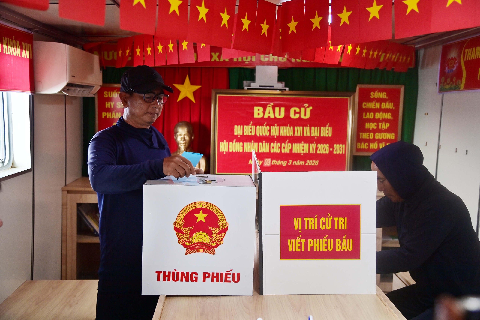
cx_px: 240
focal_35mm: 38
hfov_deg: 50.7
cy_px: 160
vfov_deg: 35.1
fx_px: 507
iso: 400
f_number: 4
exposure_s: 1/160
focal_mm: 38
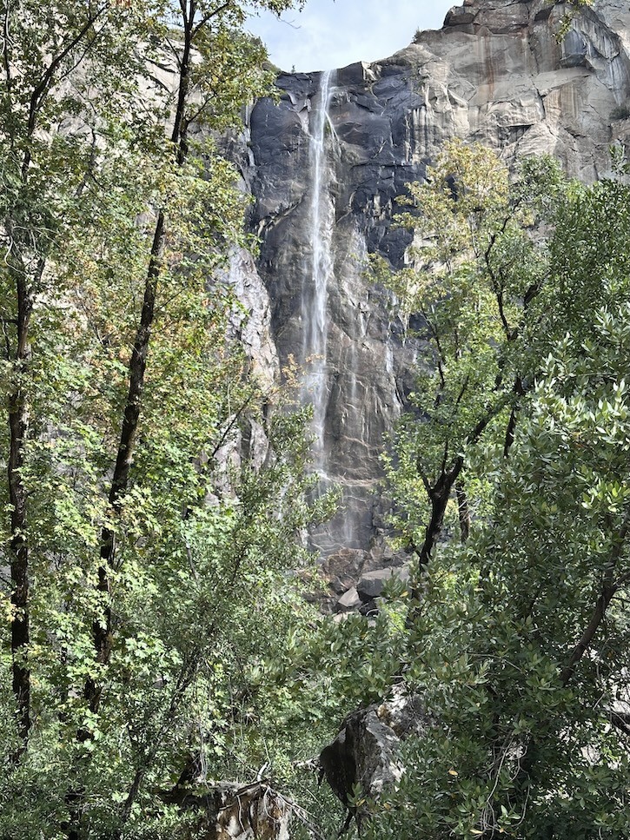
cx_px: 315
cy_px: 420
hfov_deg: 30.3
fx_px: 1165
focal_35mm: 48
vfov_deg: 39.7
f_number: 1.78
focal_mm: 6.86
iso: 64
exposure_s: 1/903
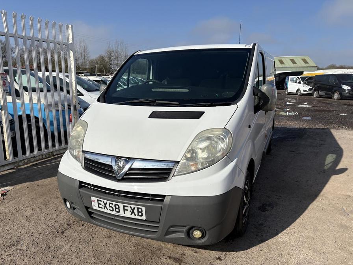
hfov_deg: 67.3
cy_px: 132
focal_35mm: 26
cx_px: 176
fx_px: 265
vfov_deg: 53.1
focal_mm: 5.96
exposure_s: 1/8850
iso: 50
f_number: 1.6
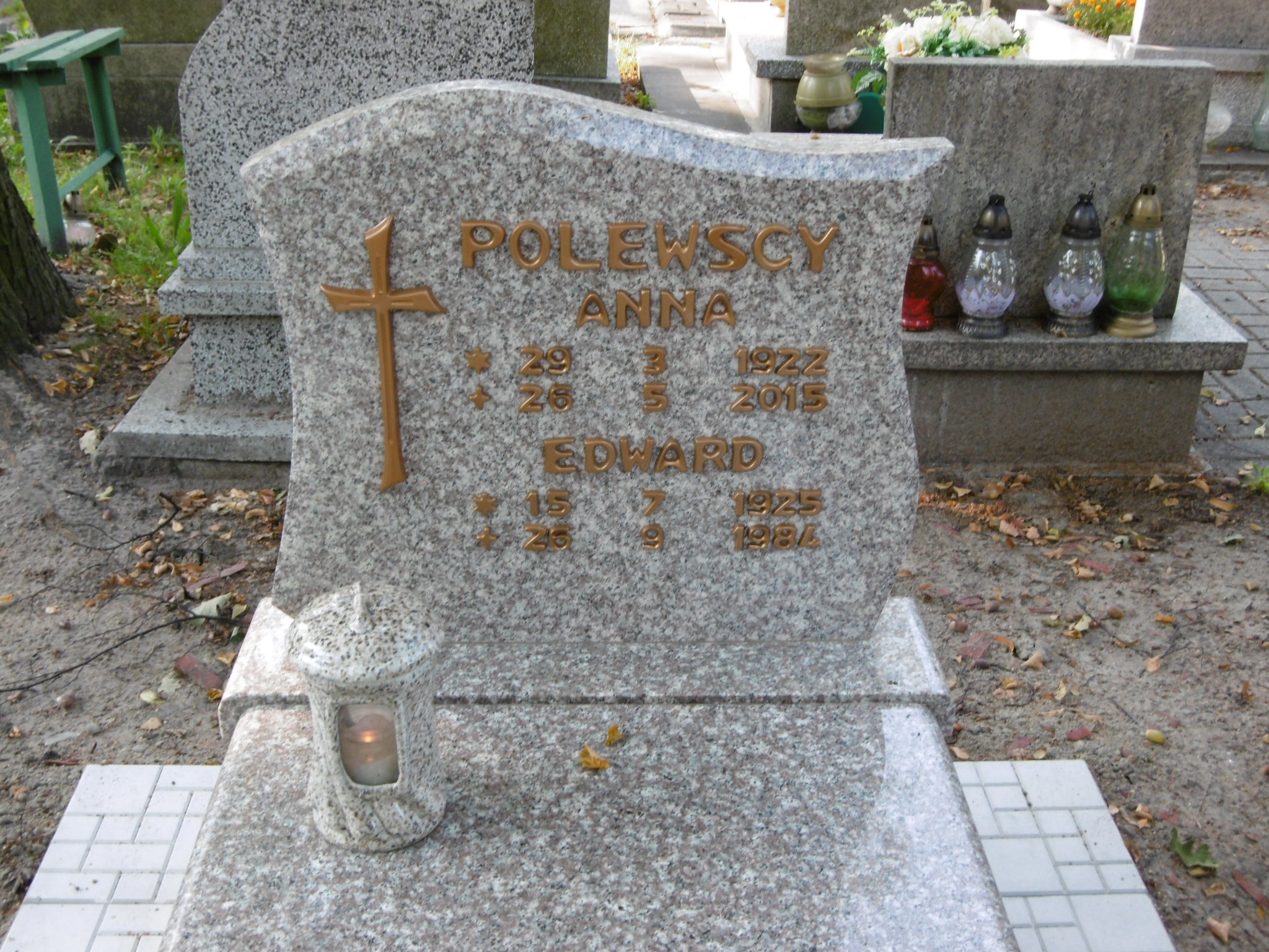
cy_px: 476
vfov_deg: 33.6
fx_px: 1576
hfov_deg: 43.9
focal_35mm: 43
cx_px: 634
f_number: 3.8
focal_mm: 7.7
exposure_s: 1/60
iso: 100
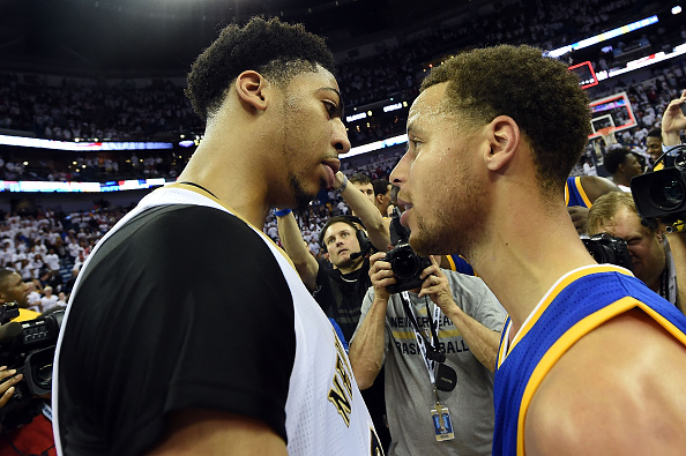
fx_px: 324
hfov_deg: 93.3
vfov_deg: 70.3
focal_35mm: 17
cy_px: 228
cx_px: 343
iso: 2500
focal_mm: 17
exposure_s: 1/500
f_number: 5
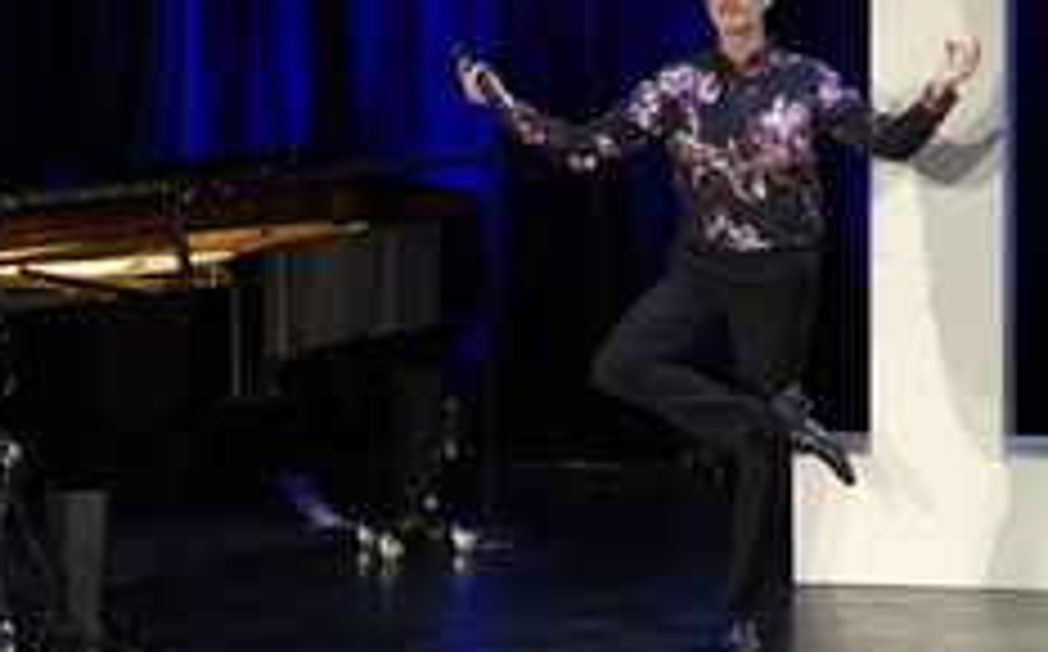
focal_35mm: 237
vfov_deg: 5.5
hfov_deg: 8.9
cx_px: 484
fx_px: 6761
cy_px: 171
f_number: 6.3
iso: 640
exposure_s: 1/60
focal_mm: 120
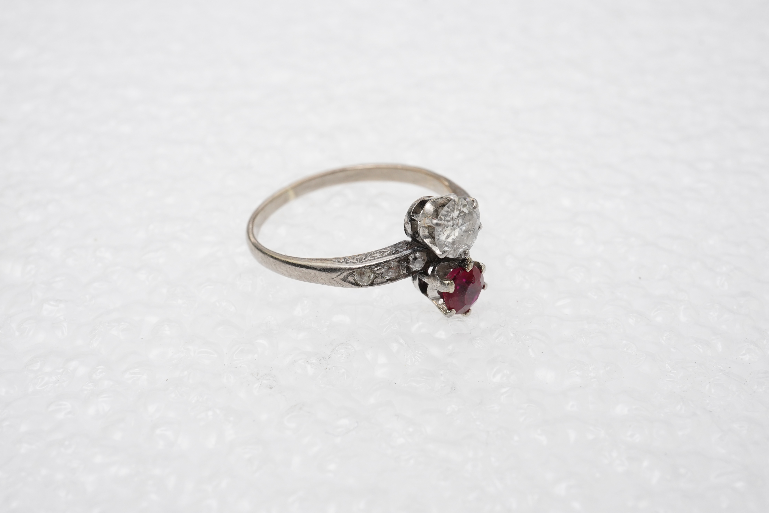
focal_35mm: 45
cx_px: 384
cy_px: 256
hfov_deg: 43.6
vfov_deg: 29.9
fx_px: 961
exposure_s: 1/100
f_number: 22
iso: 500
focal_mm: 30
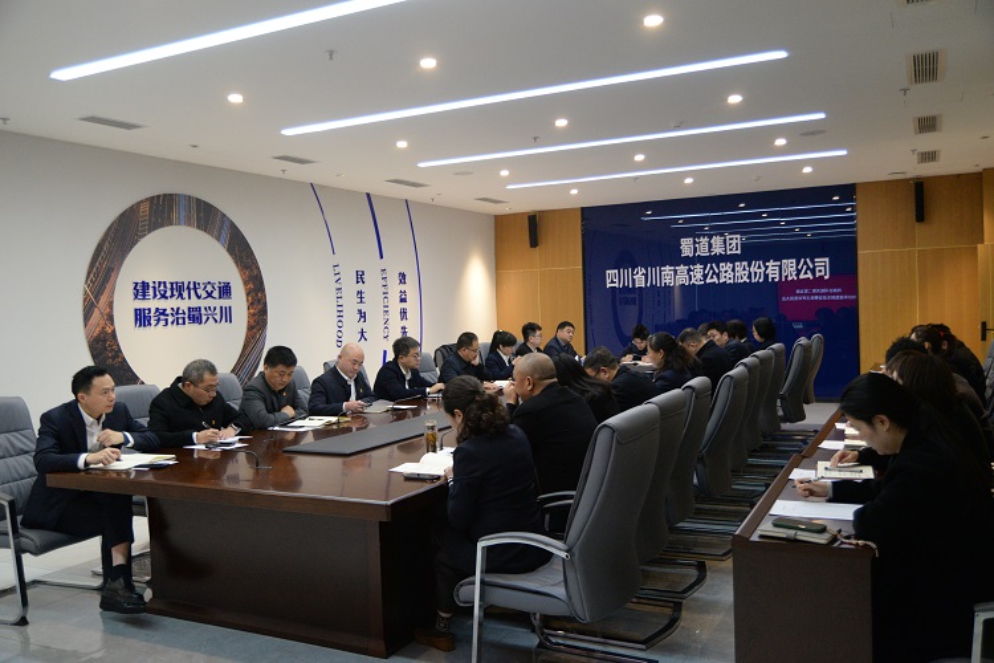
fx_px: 828
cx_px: 497
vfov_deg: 43.6
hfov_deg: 61.9
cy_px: 332
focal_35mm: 30
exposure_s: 1/160
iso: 3200
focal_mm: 30
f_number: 4.5
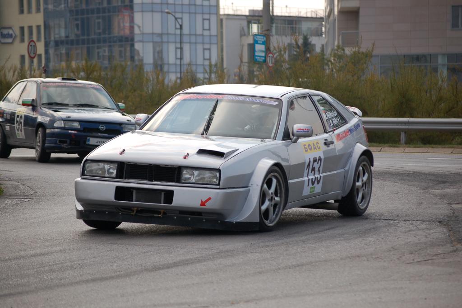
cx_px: 231
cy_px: 154
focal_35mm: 147
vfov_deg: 9.3
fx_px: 1885
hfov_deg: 14.0
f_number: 4.5
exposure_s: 1/1000
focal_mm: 98
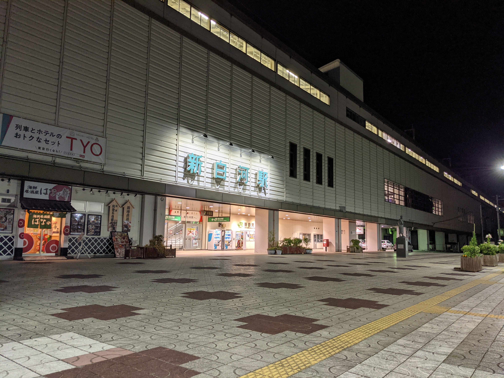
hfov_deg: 65.3
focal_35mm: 27
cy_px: 189
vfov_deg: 51.4
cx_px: 252
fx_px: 393
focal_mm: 4.38
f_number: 1.73
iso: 71
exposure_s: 1/25
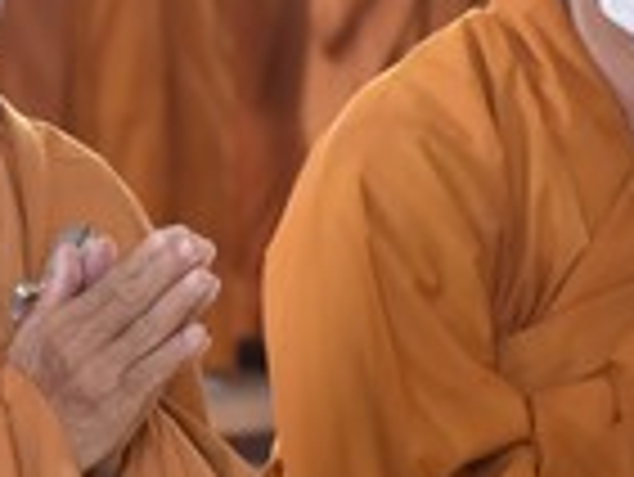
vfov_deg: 3.5
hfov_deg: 4.7
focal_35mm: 420
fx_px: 7699
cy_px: -76
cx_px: -189
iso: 1000
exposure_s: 1/125
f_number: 5.6
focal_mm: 95
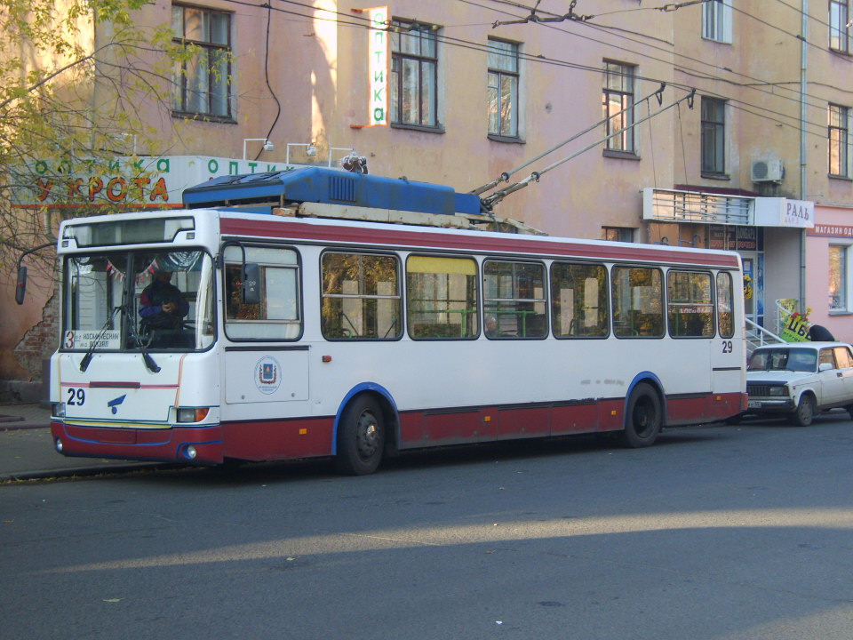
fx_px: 1528
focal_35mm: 62
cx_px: 426
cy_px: 320
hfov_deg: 31.2
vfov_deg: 23.7
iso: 50
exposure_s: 1/90
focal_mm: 13
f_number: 3.8
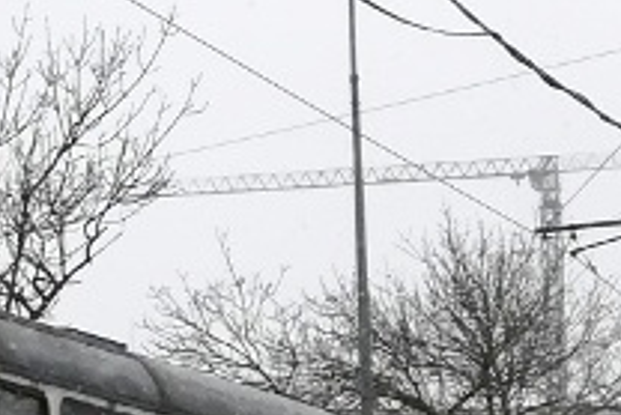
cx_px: -663
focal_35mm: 174
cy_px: 376
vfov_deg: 7.9
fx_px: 3003
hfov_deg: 10.7
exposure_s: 1/505
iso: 50
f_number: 2.2
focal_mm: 3.83
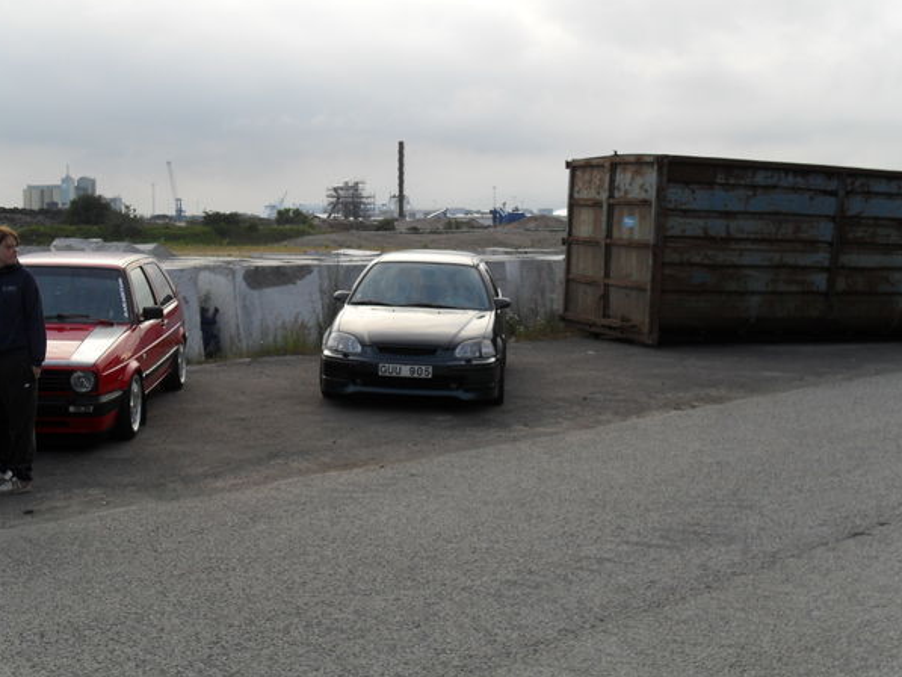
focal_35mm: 45
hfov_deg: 42.1
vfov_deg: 32.2
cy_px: 343
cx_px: 444
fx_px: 1173
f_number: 3.6
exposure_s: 1/125
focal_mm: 7.5
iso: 100
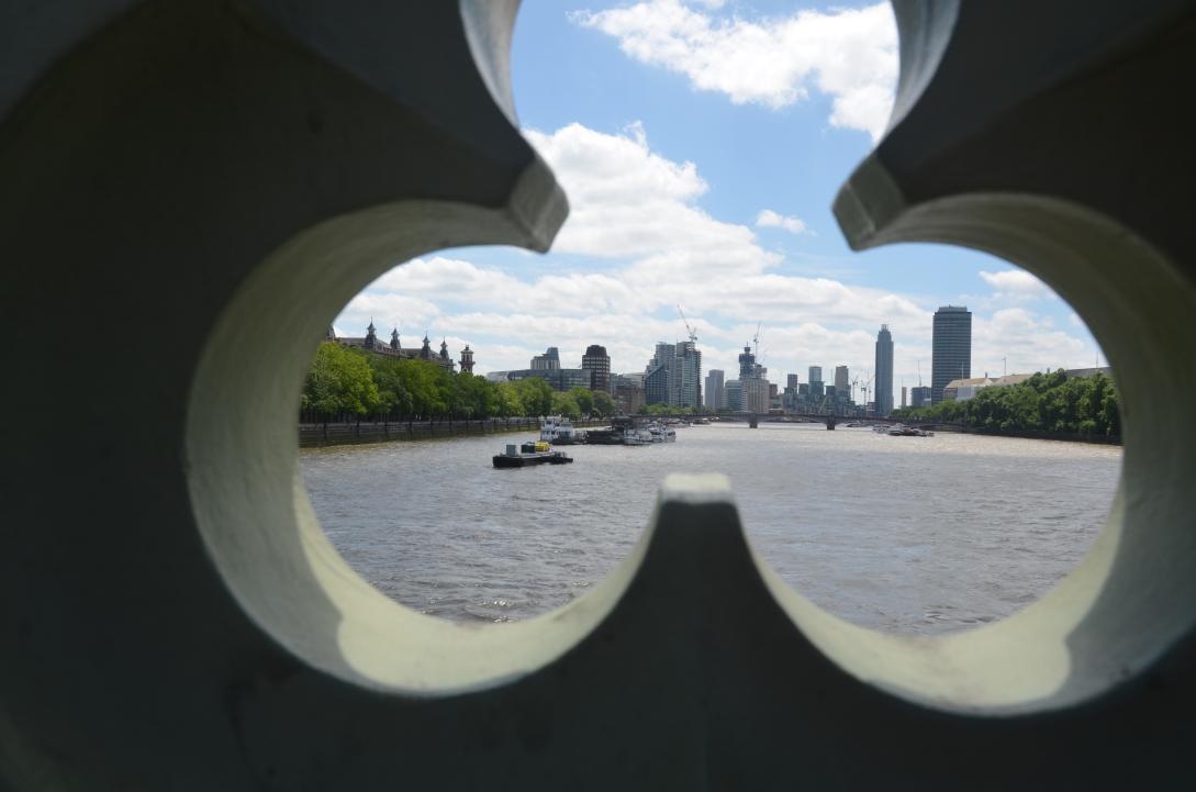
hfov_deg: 67.5
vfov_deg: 47.7
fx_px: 895
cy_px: 396
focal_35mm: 27
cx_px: 598
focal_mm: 18
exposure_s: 1/320
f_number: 9
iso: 200
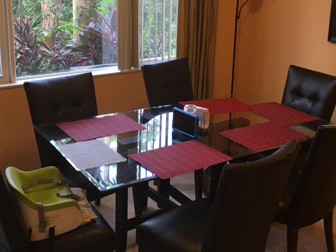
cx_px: 188
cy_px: 82
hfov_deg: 38.1
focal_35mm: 50
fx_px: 485
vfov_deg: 28.9
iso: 40
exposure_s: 1/30
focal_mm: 4.15
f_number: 2.2
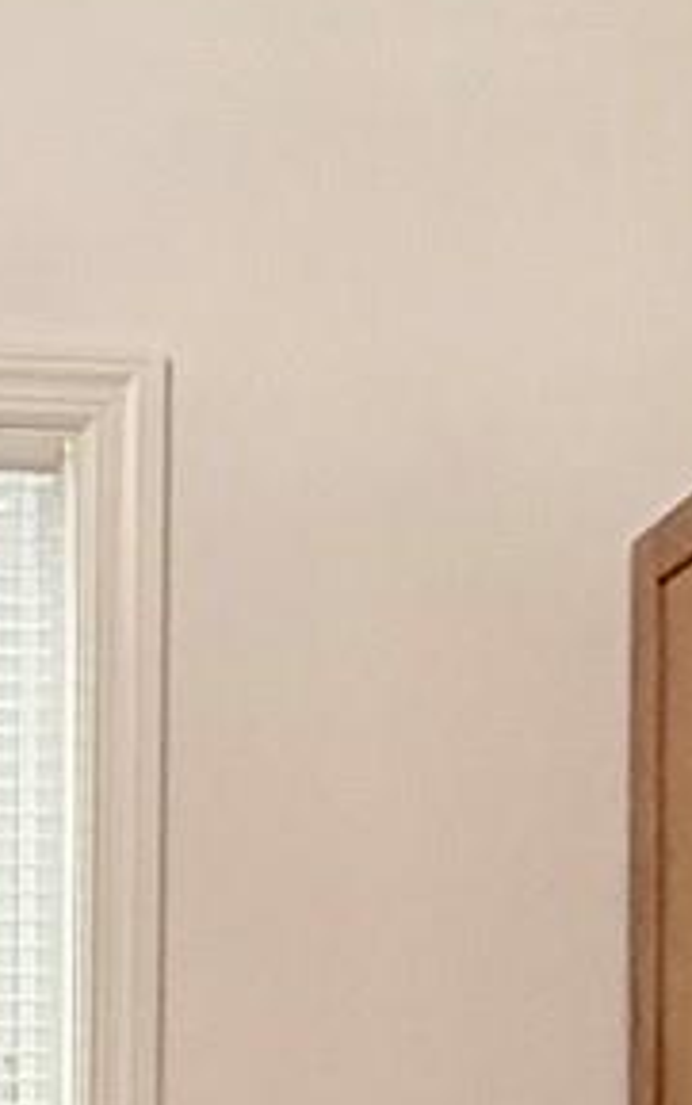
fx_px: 3164
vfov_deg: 18.3
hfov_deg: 12.0
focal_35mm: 105
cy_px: 1476
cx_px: -302
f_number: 2.2
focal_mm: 2.22
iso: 80
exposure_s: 1/120
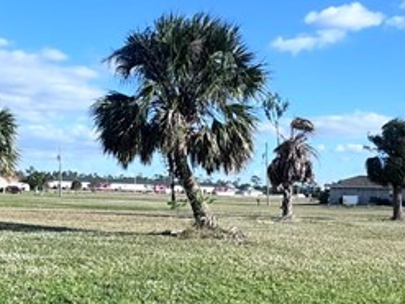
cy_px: 197
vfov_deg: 25.1
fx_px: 678
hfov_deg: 32.3
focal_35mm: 58
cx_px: 77
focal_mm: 2.22
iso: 50
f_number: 2.2
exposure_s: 1/1536
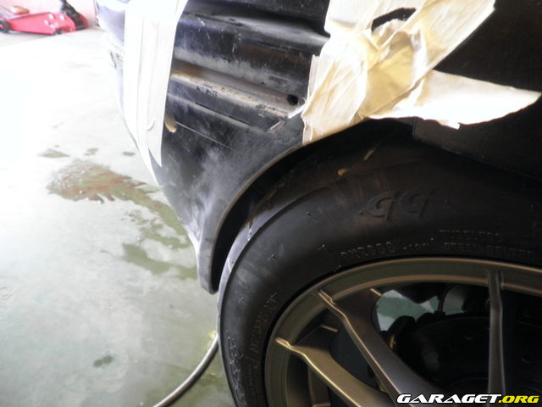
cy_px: 204
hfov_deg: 67.3
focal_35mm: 26
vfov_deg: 53.1
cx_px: 271
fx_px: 407
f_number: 2.6
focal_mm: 4.65
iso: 160
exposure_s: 1/10
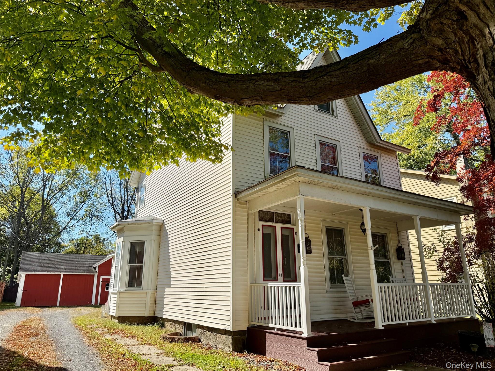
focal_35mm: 24
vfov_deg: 56.8
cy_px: 186
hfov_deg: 71.6
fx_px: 343
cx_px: 248
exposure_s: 1/2703
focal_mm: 6.76
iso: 80
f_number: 1.78
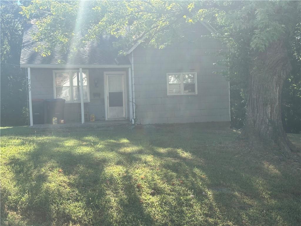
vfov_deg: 30.3
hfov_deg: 39.7
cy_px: 113
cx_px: 150
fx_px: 417
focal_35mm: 48
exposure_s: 1/1541
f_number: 1.78
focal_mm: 6.86
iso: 64
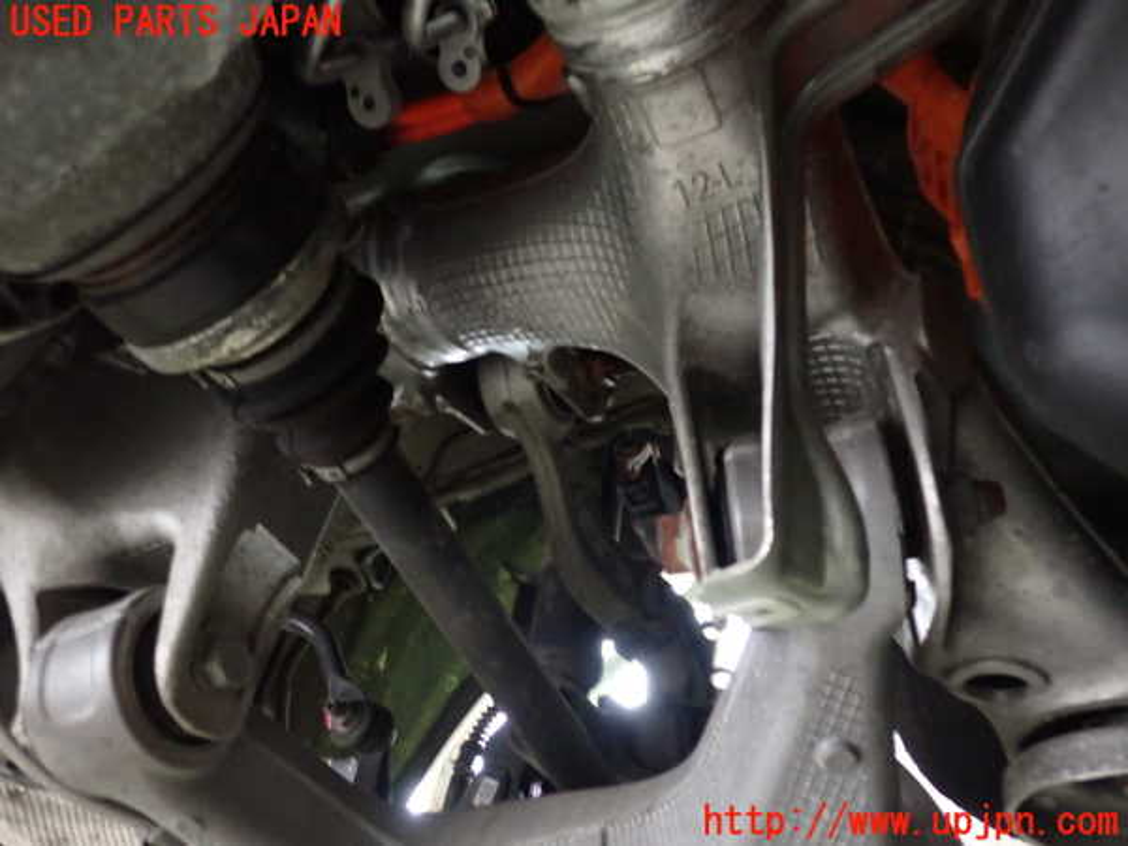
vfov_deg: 46.8
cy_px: 423
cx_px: 564
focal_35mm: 30
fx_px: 978
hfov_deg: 60.0
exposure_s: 1/10
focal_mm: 5.4
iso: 800
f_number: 2.3
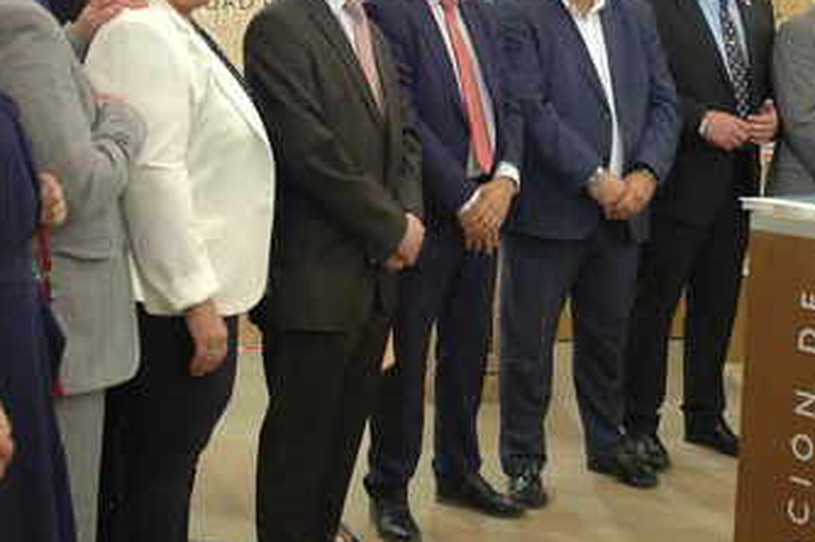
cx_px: 440
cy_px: 225
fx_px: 1199
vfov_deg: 25.4
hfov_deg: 37.5
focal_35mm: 53
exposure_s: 1/40
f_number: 3.5
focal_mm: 18
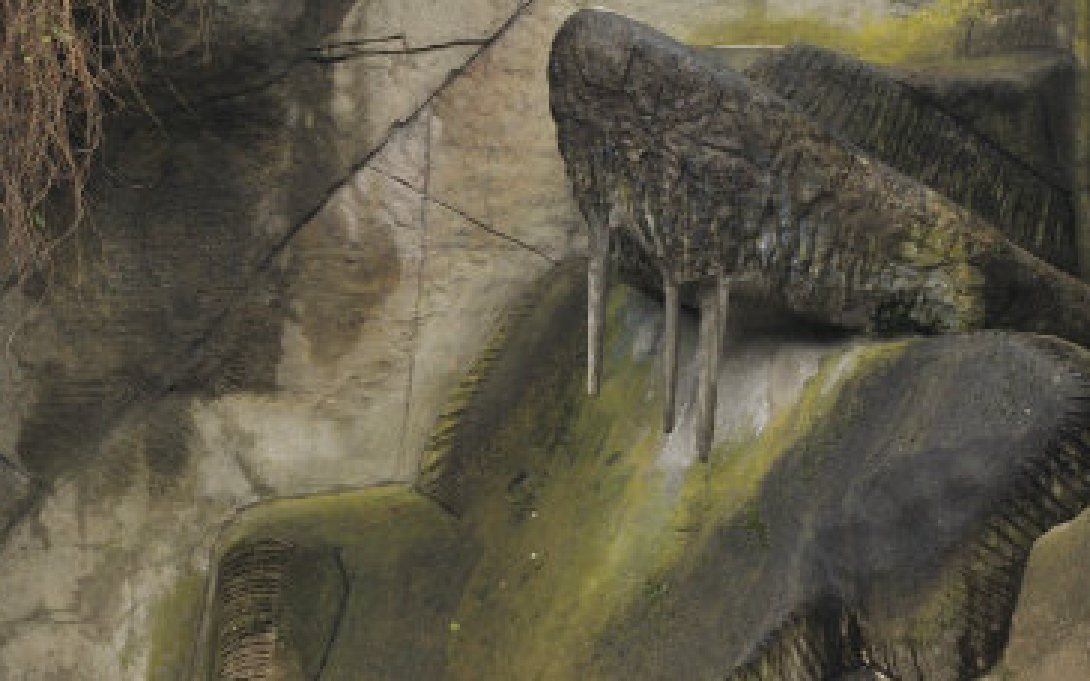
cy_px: 575
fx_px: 6950
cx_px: 530
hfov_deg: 9.0
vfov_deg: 5.6
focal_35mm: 234
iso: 640
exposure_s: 1/200
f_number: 4
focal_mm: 70
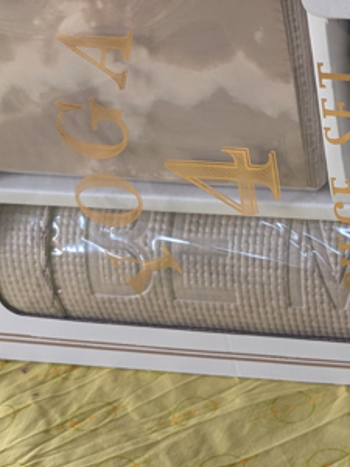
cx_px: 534
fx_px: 971
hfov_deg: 18.1
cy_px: 209
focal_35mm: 72
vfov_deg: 27.0
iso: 529
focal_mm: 6.9
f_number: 1.68
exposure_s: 1/102
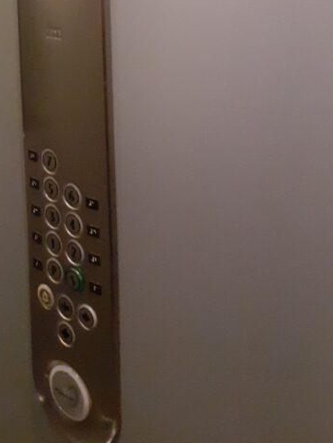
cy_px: 11
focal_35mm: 54
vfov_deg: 32.9
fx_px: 692
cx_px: 54
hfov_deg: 26.4
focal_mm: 3.6
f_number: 1.9
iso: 640
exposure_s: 1/20
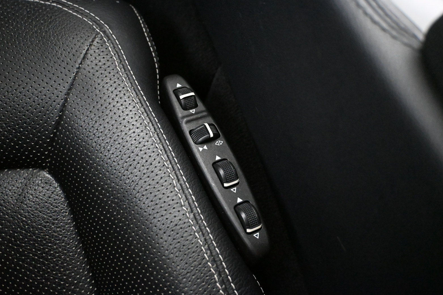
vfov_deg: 42.3
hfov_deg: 60.3
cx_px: 216
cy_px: 145
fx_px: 381
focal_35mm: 31
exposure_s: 1/30
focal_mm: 20
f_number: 3.8
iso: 11400
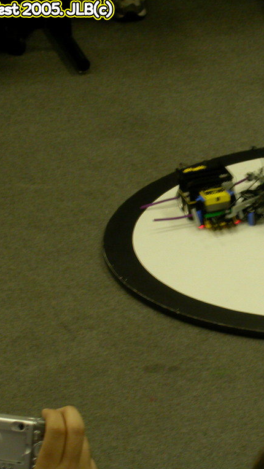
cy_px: 234
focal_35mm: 162
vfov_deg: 13.3
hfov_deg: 7.5
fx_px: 2015
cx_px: 263
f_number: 4.2
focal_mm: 23.1
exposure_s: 1/12.9
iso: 100
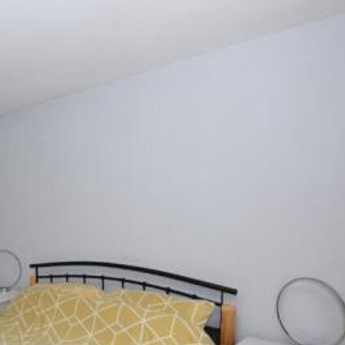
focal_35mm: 31
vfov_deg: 51.2
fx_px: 350
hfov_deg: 45.6
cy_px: 239
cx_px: 12
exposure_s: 1/100
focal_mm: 10
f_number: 4.5
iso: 400
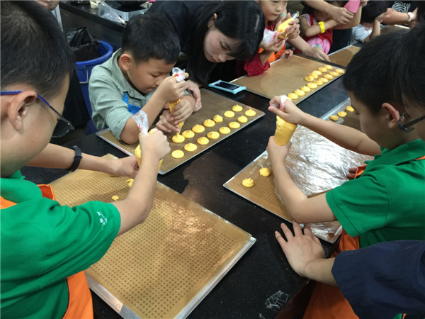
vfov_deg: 48.2
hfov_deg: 61.7
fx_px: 356
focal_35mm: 29
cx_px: 212
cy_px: 160
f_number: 2.2
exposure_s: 1/10
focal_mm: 4.15
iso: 125
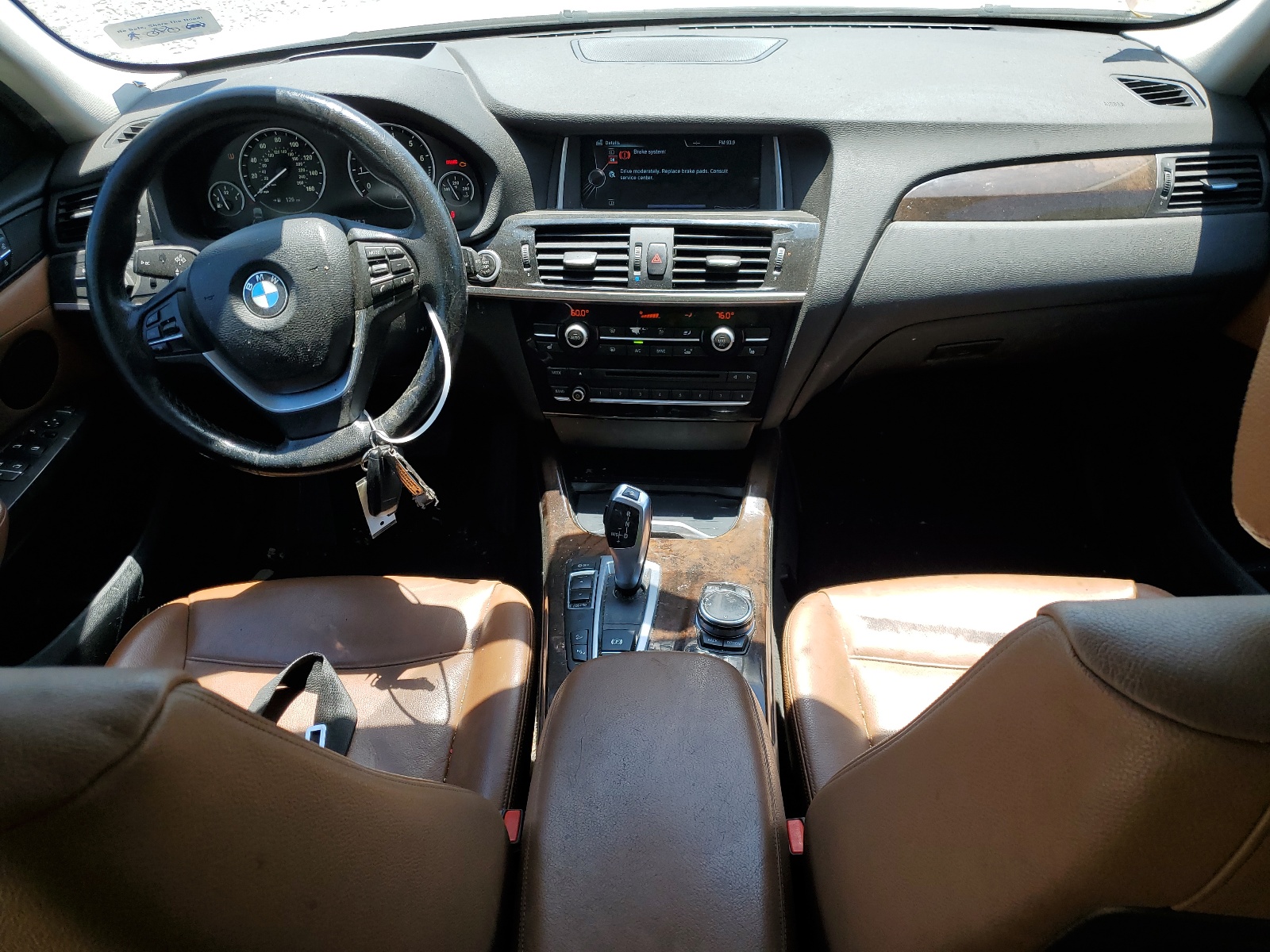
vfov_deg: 53.1
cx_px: 635
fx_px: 954
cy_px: 476
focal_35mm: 26
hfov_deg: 67.3
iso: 50
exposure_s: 1/588
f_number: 1.5
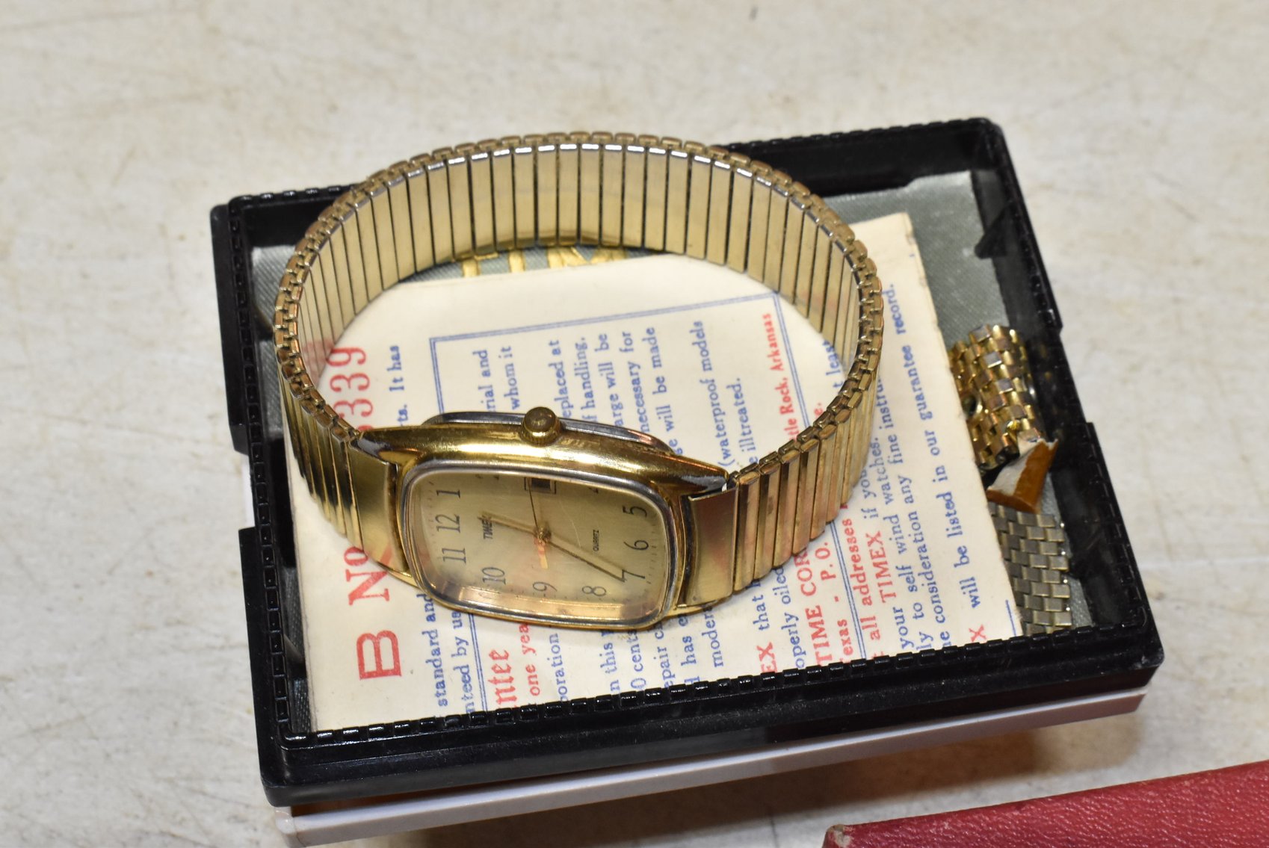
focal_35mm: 68
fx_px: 2381
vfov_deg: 20.2
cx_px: 634
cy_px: 424
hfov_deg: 29.8
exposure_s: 1/40
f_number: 18
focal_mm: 45
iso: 1600
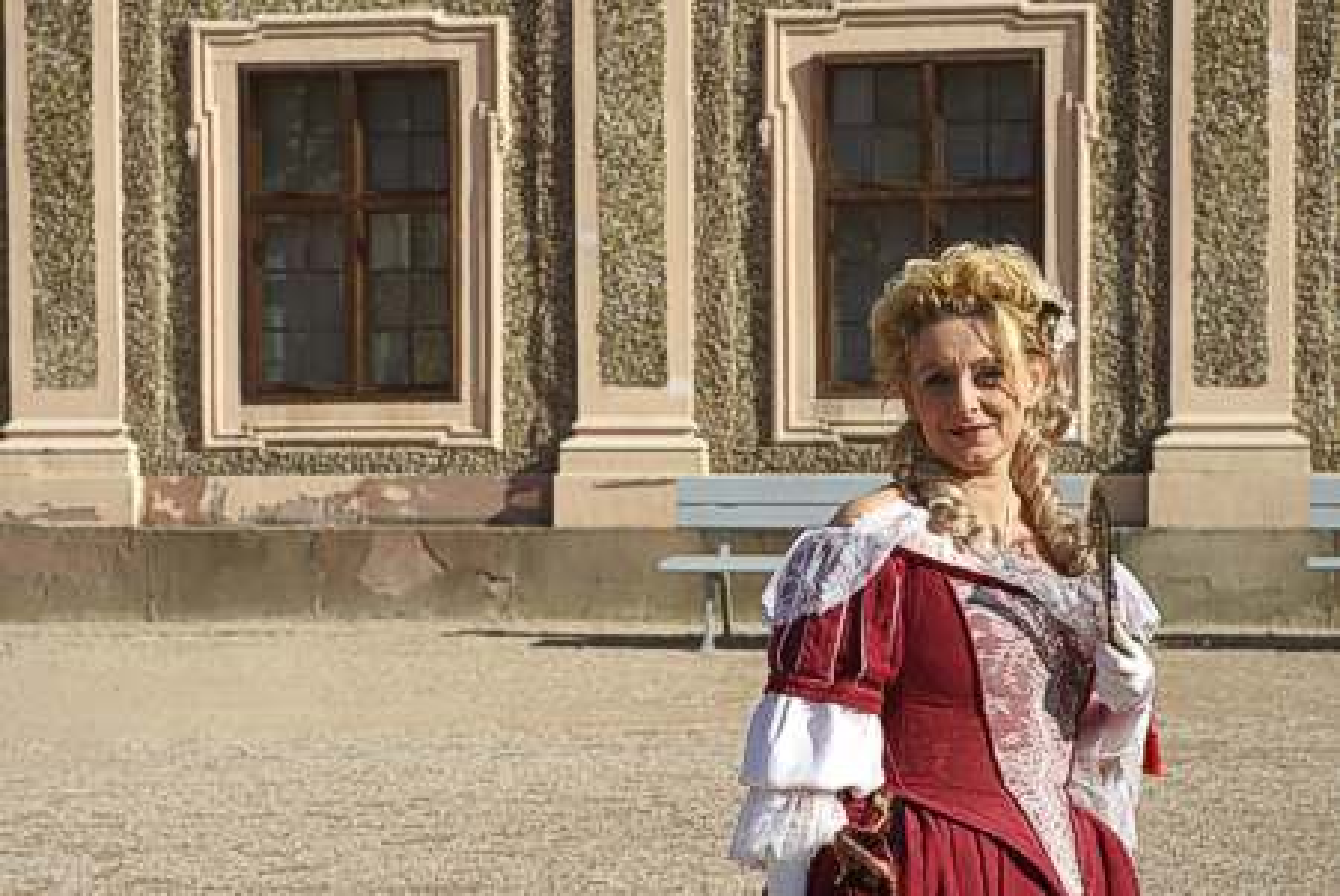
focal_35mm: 105
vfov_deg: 13.1
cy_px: 448
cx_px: 670
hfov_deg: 19.4
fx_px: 3912
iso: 100
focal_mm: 70
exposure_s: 1/320
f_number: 8
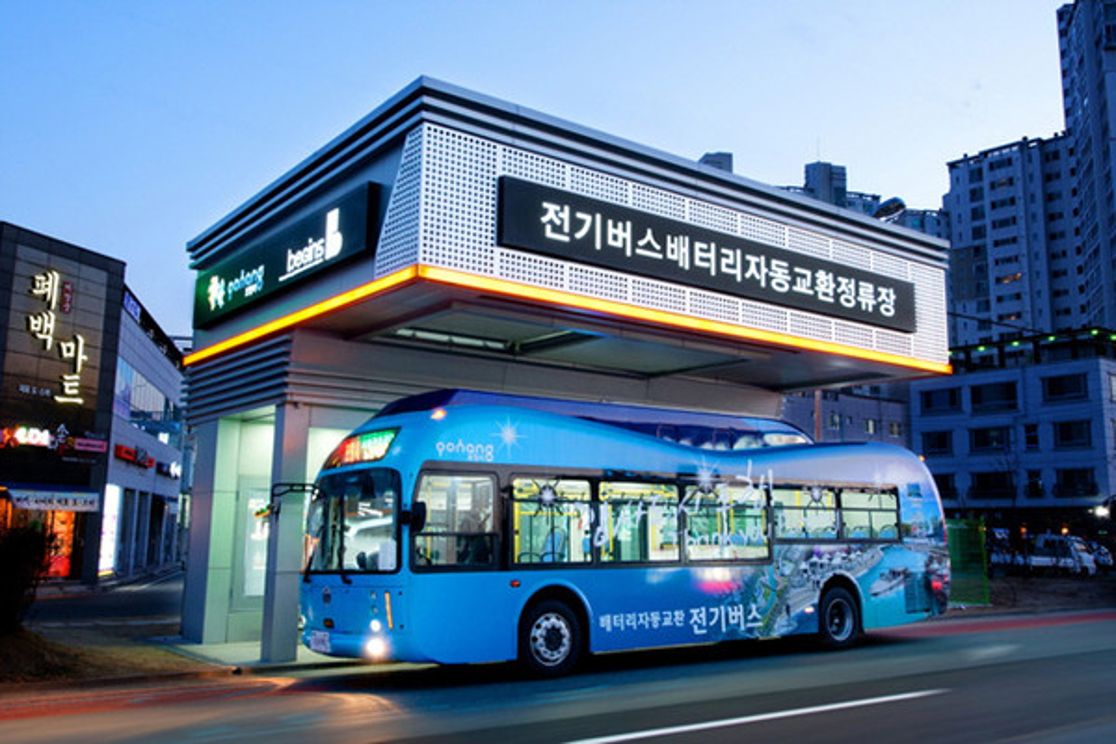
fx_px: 744
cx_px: 558
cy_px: 372
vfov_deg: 53.1
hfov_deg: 73.7
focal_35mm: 24
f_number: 11
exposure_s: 1/5
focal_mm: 24
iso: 400
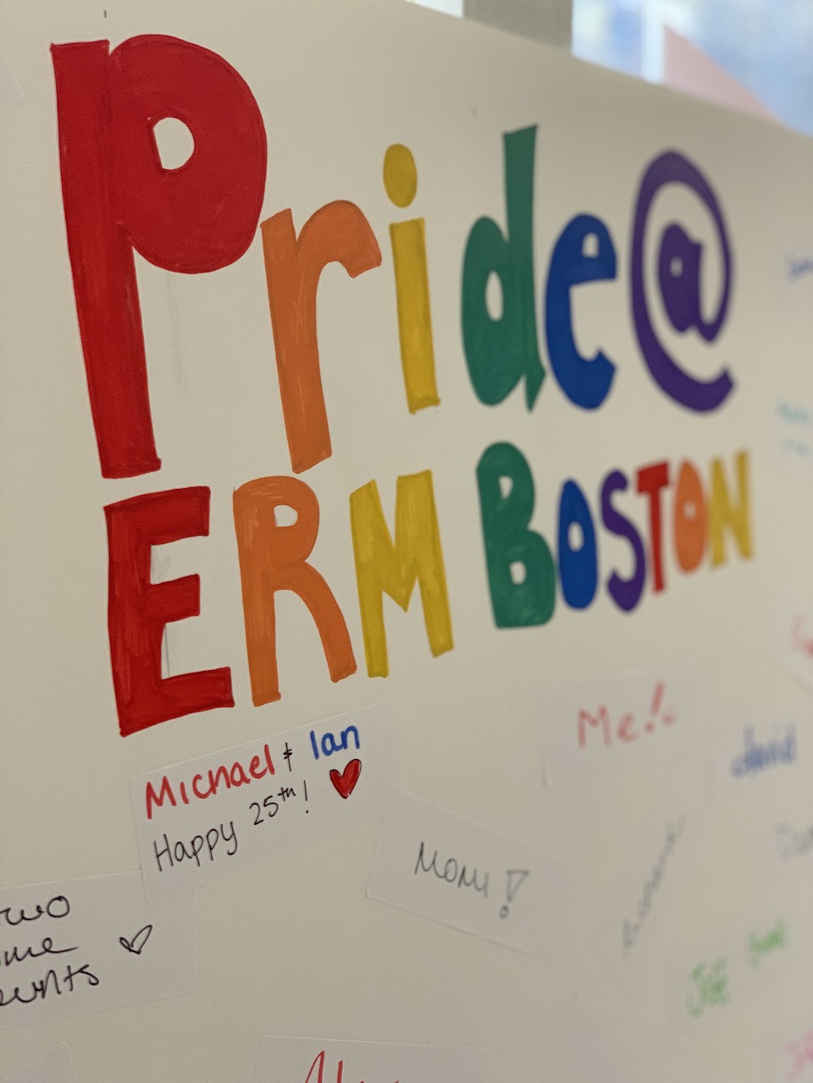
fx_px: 1628
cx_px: 406
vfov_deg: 36.8
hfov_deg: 28.0
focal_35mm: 52
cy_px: 542
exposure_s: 1/60
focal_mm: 6
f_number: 2.4
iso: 125
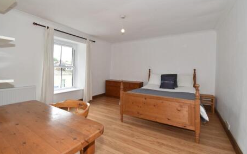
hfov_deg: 97.8
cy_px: 69
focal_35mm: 16
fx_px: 108
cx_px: 122
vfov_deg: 71.0
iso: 100
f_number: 6.3
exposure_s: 1/20
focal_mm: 10
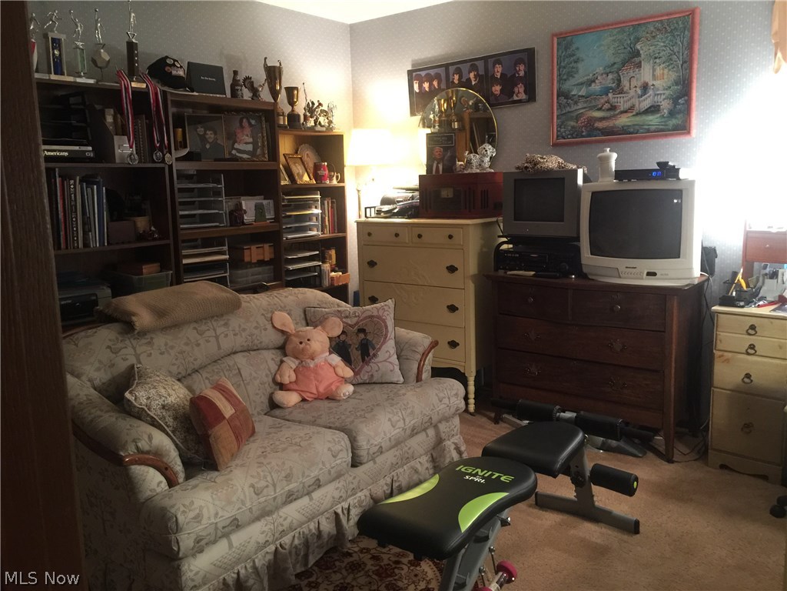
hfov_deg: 61.7
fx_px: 659
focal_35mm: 29
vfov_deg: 48.2
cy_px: 296
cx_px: 394
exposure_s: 1/10
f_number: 2.2
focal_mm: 4.15
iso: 125
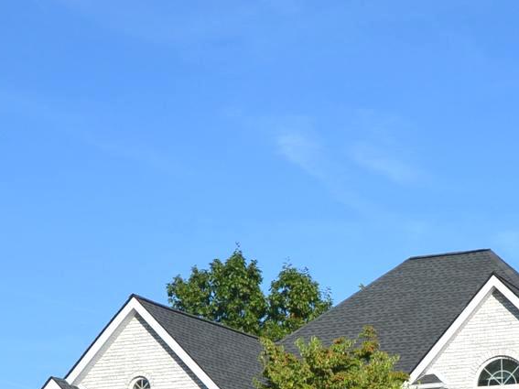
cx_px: 564
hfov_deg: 18.2
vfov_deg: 13.8
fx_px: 1559
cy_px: 473
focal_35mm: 104
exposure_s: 1/250
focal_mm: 20
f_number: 8
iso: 100
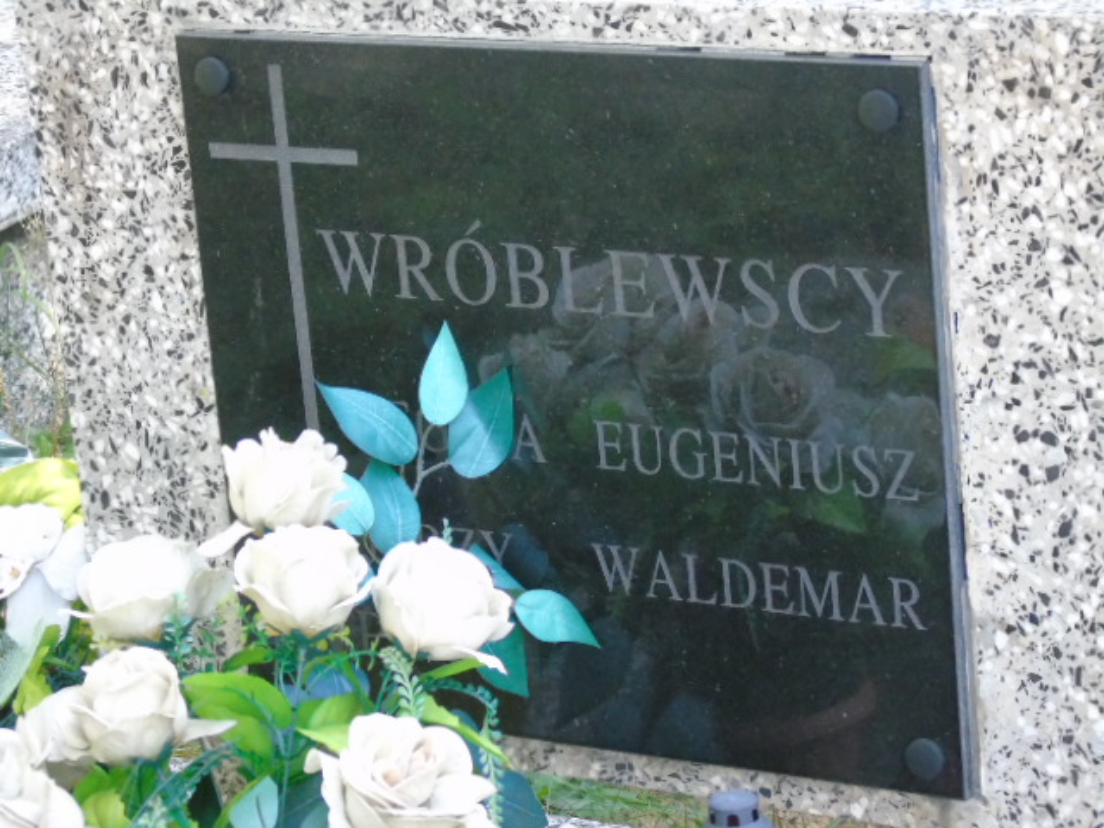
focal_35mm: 124
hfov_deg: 15.9
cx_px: 552
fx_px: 3955
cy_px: 414
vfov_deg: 12.0
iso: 800
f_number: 4.6
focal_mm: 22
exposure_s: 1/125
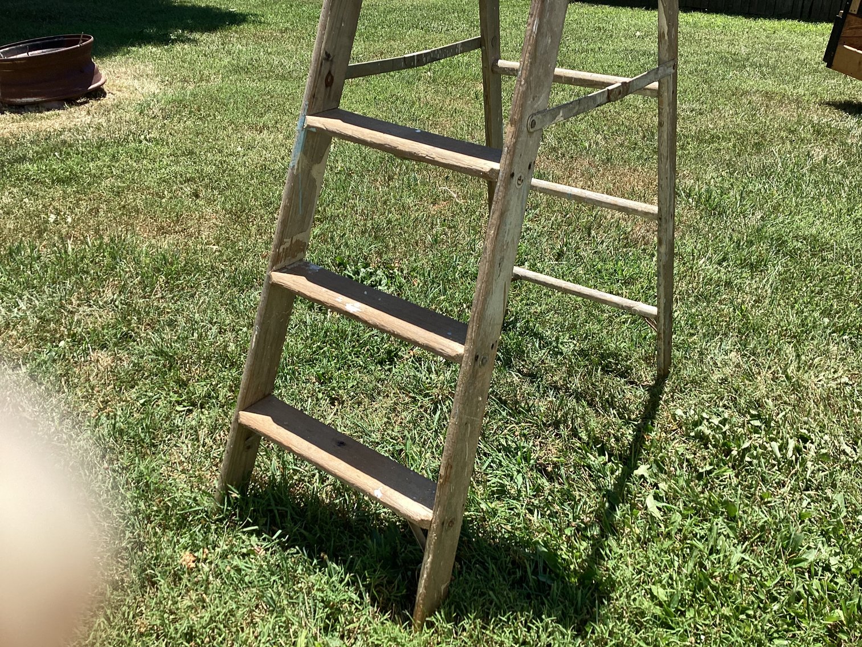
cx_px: 431
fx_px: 772
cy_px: 324
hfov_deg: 58.3
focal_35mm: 31
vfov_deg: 45.4
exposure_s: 1/631
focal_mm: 3.3
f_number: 2.4
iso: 25
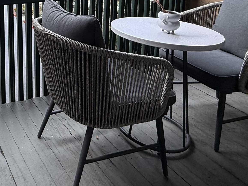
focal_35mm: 37
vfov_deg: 34.6
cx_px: 0
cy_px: -6
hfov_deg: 43.1
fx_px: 265
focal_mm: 2.22
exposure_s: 1/167
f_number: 2.2
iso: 50
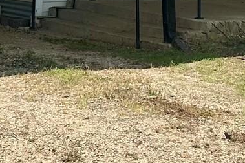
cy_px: -123
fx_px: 918
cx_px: 5
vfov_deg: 9.7
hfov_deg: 15.0
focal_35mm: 135
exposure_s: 1/5525
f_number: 1.78
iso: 80
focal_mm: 6.86
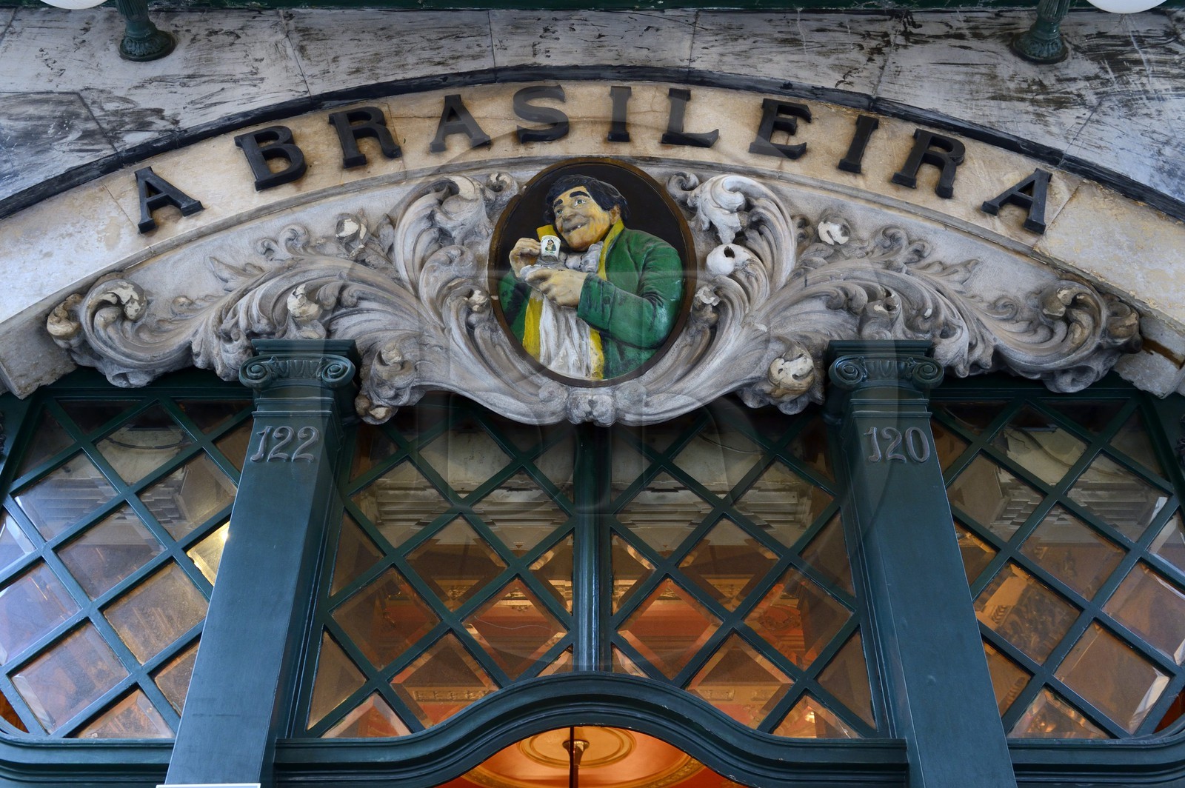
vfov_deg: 37.8
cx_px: 592
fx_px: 1151
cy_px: 394
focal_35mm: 35
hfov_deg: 54.5
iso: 1600
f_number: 6.3
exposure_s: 1/25
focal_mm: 35
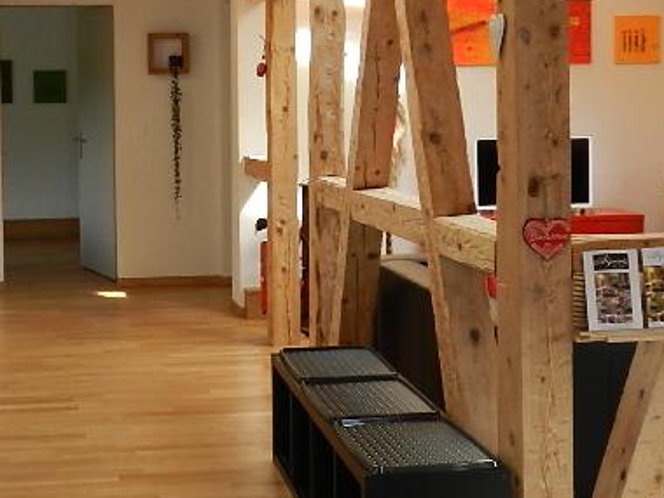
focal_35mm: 62
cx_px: 196
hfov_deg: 30.8
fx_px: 1189
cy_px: 131
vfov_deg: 23.4
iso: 160
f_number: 3.4
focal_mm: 4
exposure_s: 1/50
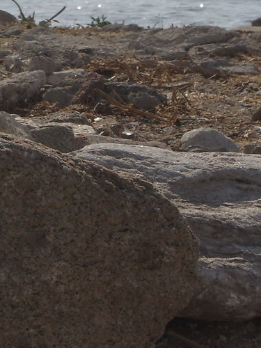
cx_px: -303
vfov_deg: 8.2
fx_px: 2413
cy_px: 51
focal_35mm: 240
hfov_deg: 6.0
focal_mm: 35
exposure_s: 1/160
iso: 100
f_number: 16
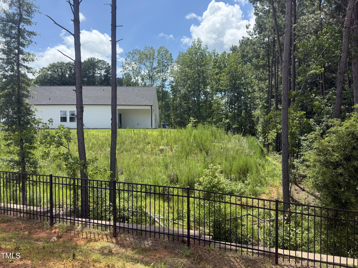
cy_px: 134
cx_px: 179
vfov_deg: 56.8
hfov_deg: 71.6
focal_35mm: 24
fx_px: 248
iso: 100
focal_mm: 6.76
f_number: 1.78
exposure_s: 1/2801
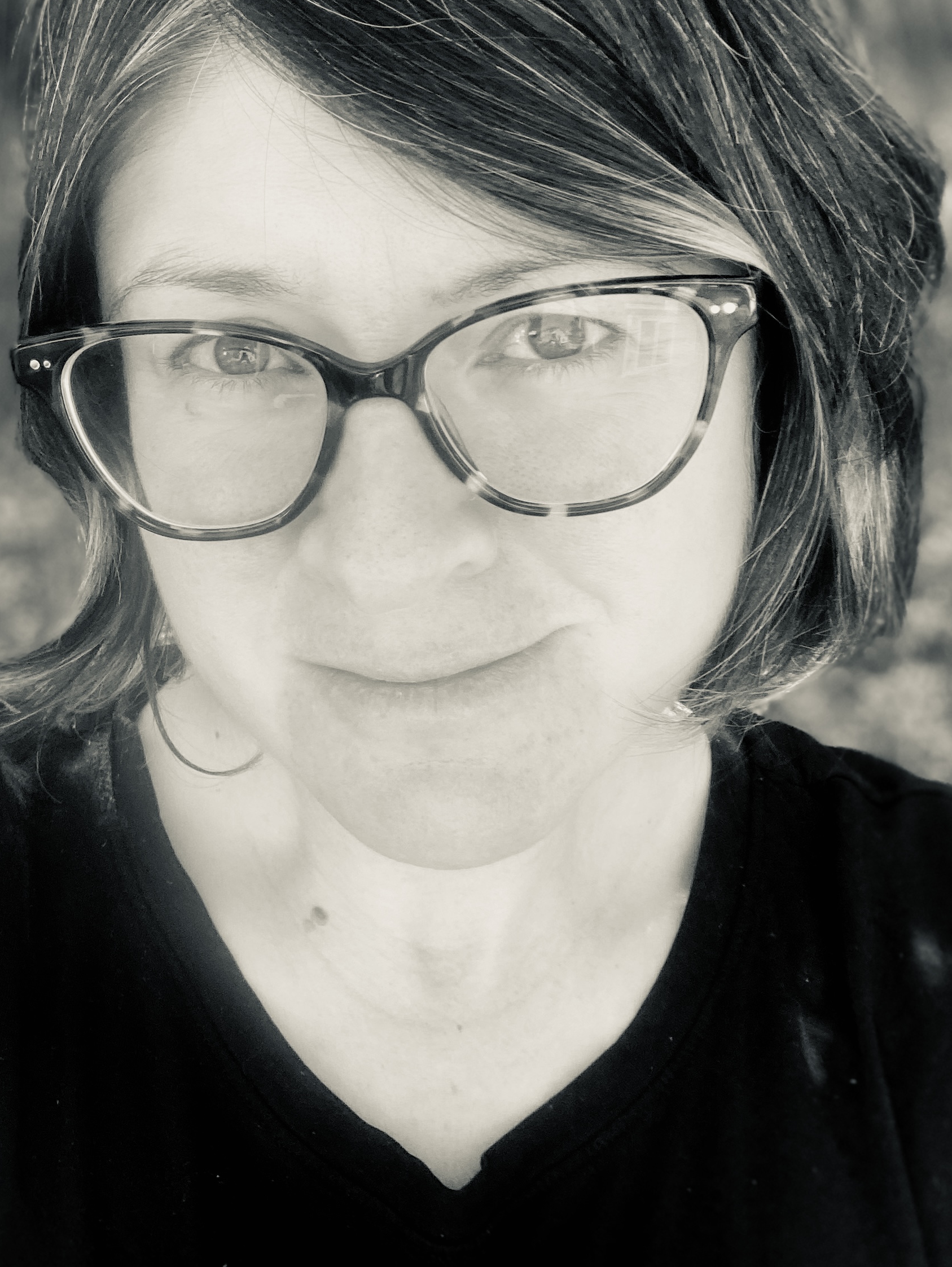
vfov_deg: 42.5
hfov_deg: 32.9
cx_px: 422
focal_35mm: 44
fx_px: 1612
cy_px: 442
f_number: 2.2
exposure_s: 1/121
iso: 25
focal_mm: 2.87
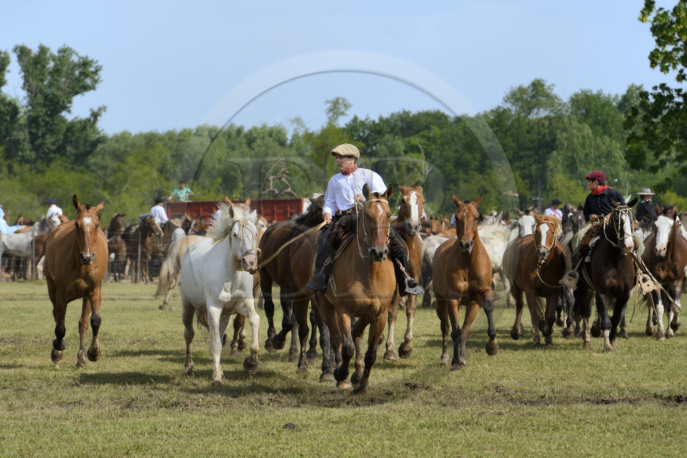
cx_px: 344
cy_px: 229
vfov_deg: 6.9
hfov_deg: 10.3
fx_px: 3816
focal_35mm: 200
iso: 400
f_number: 9
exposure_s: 1/800
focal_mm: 200
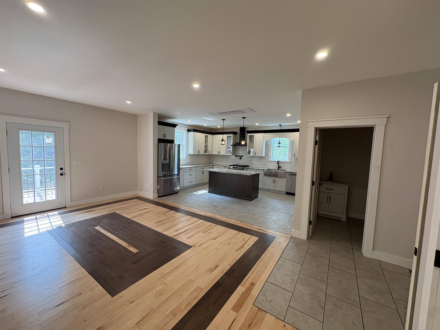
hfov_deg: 102.1
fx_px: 178
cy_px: 165
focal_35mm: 14
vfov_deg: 85.7
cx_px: 220
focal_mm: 2.22
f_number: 2.2
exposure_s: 1/120
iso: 125
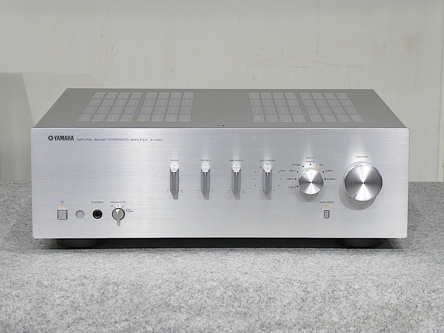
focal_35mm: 98
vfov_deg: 15.1
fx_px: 1257
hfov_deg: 20.0
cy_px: 166
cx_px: 222
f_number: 5
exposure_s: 1/13
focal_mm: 17.5
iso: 200
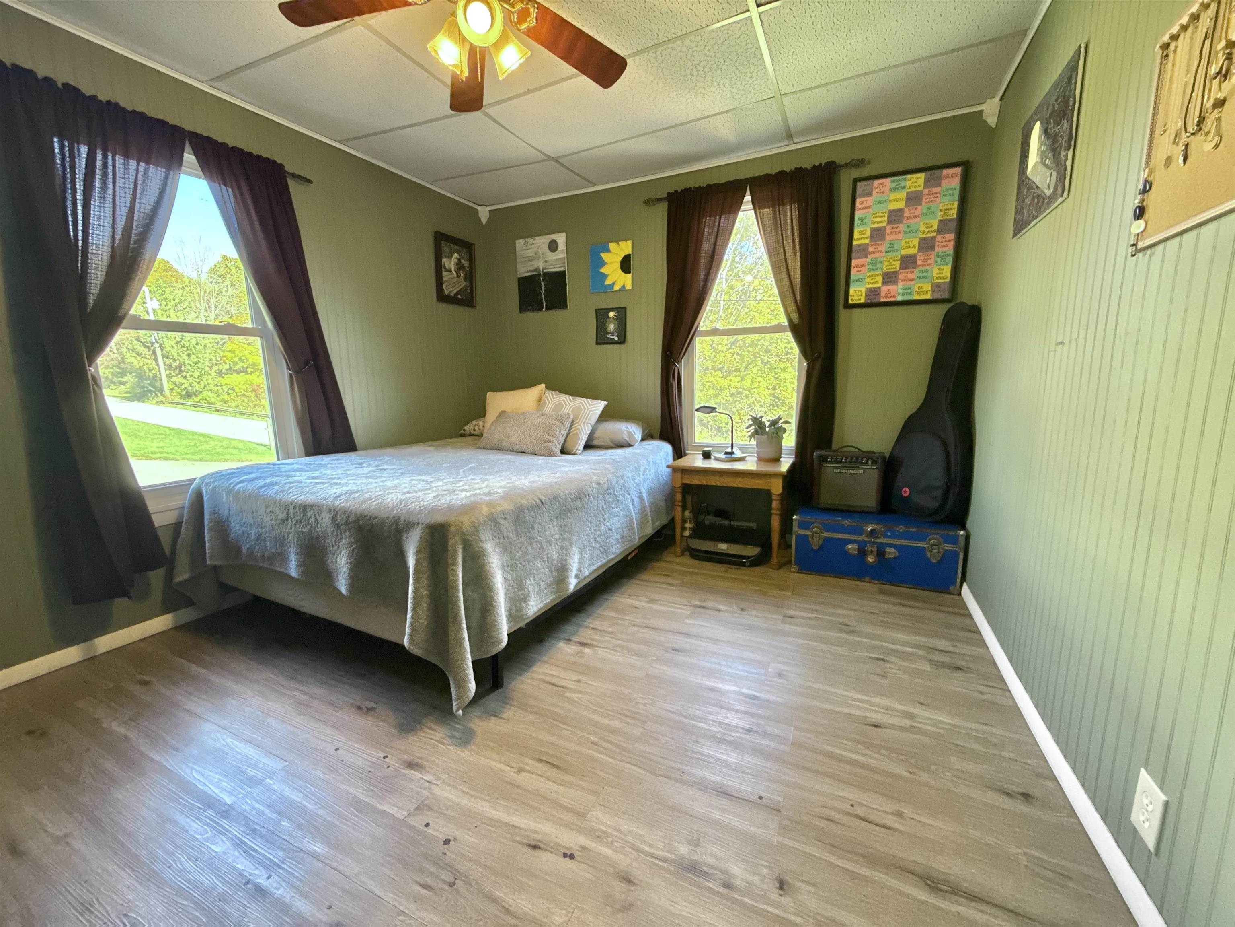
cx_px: 618
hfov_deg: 102.1
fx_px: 499
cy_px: 464
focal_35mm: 14
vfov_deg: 85.7
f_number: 2.2
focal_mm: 2.22
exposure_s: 1/120
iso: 640
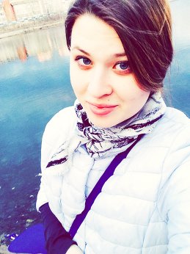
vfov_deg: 58.4
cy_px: 127
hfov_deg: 45.4
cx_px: 95
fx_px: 227
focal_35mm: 31
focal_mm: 2.15
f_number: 2.4
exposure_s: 1/30
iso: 80
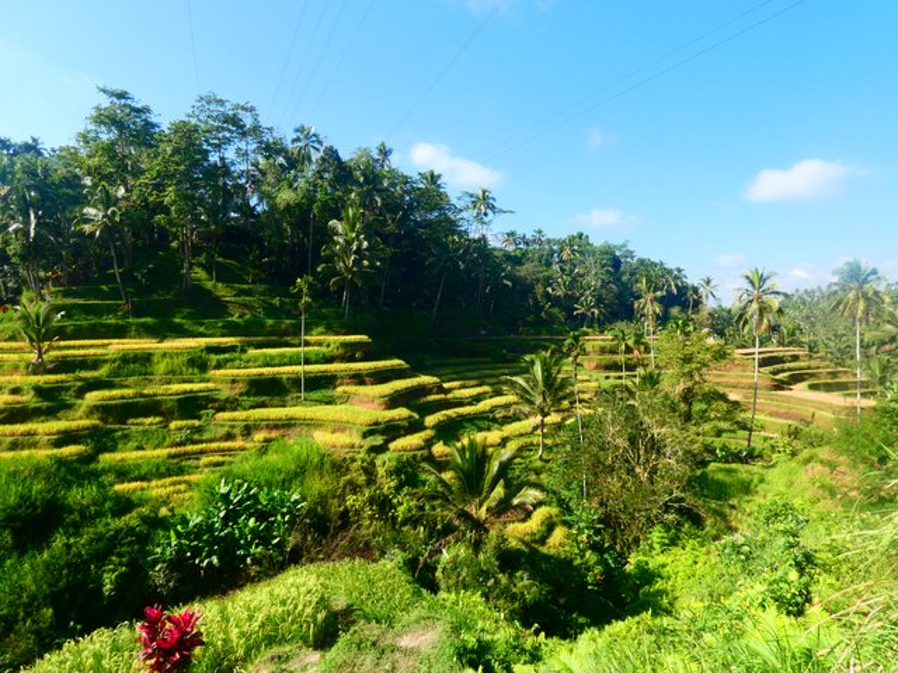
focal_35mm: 20
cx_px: 449
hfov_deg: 81.7
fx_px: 519
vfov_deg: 66.0
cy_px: 336
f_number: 8
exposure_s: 1/100
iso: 100
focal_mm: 3.6
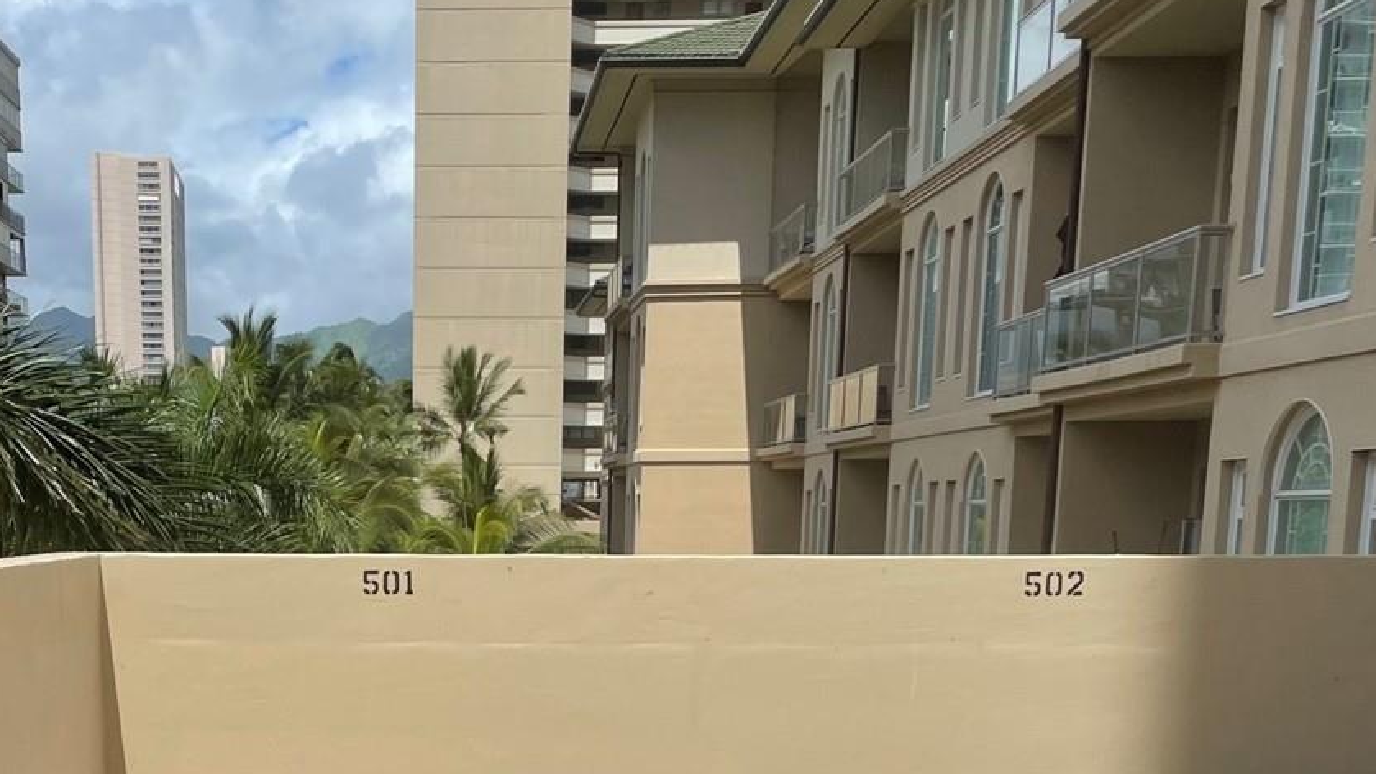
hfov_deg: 37.9
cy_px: 922
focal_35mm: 54
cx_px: 410
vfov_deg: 20.8
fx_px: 1970
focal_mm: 4.2
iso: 32
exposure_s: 1/5814
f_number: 1.6
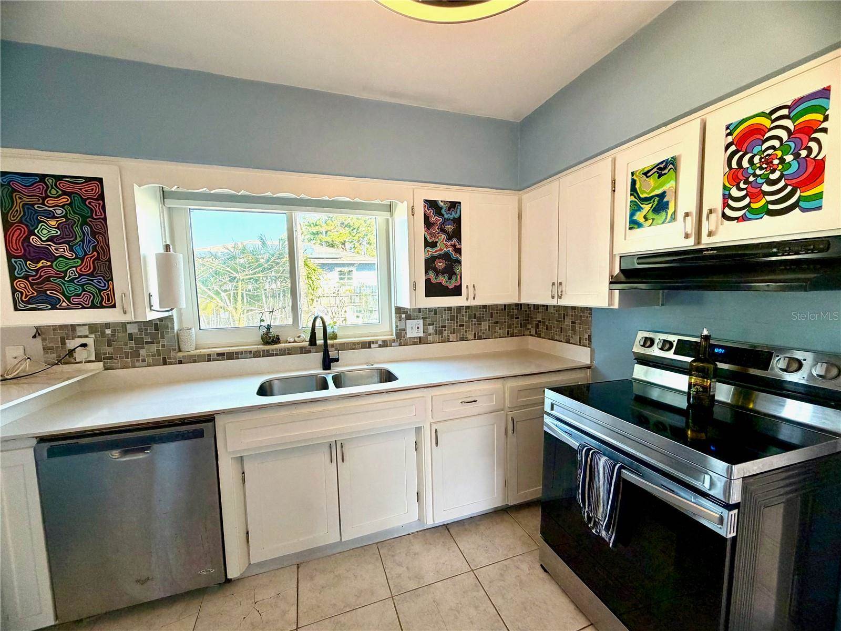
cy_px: 316
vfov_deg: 85.7
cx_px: 420
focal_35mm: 14
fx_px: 340
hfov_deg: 102.1
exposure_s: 1/60
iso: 200
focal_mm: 2.22
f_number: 2.2
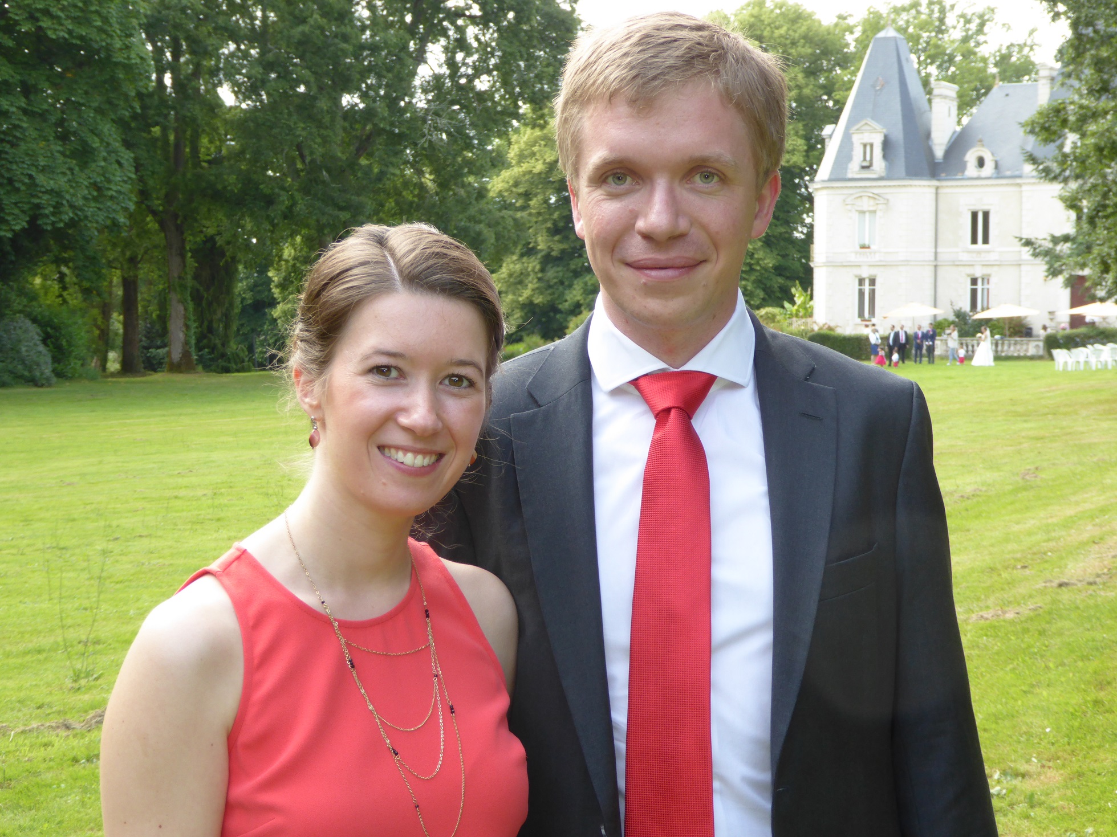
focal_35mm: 75
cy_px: 418
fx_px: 2420
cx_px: 558
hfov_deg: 26.0
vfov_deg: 19.6
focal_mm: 12.5
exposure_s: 1/80
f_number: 4.5
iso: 100
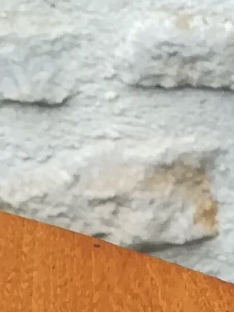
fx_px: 1713
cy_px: 826
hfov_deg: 7.6
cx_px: 375
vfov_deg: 9.0
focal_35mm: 190
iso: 80
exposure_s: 1/33.3
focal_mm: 3.83
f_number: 2.2
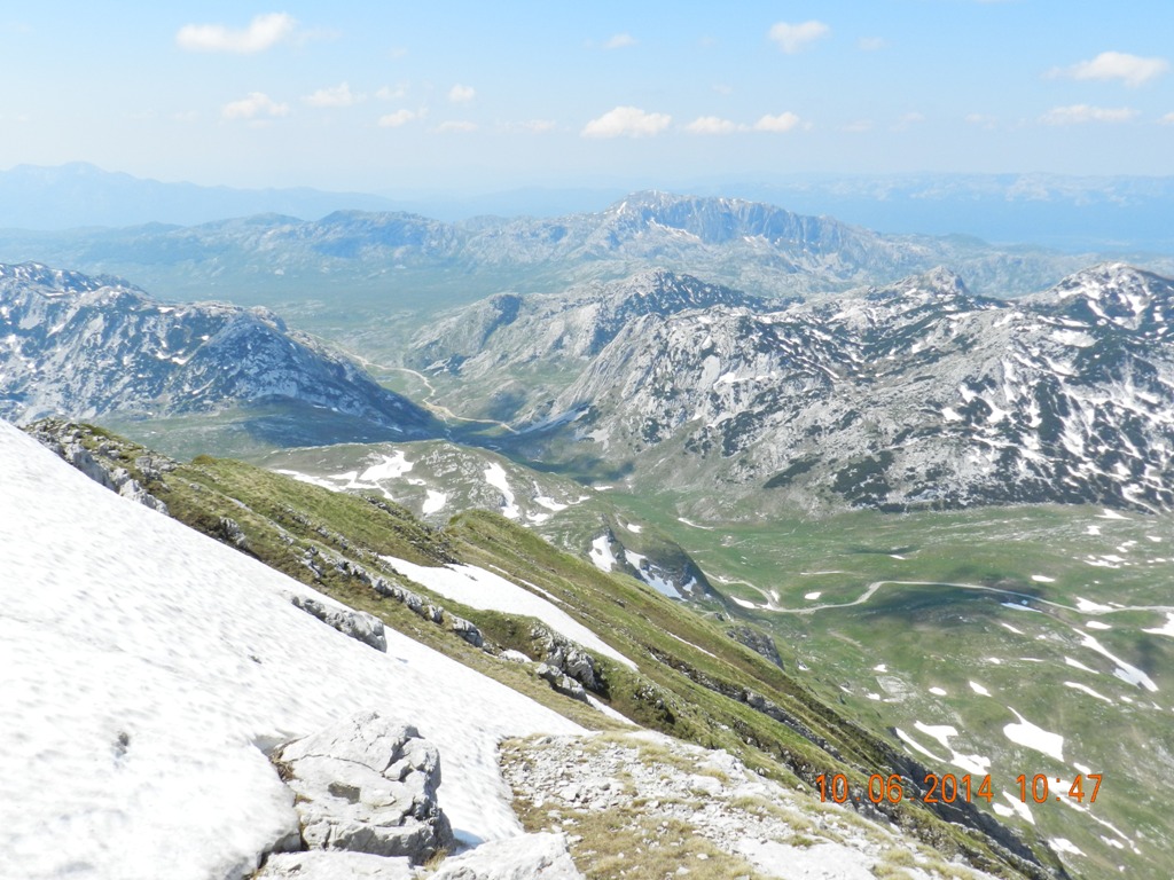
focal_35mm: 32
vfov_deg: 44.2
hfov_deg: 56.8
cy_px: 440
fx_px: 1085
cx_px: 587
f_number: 4.5
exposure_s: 1/1000
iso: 160
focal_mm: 5.6
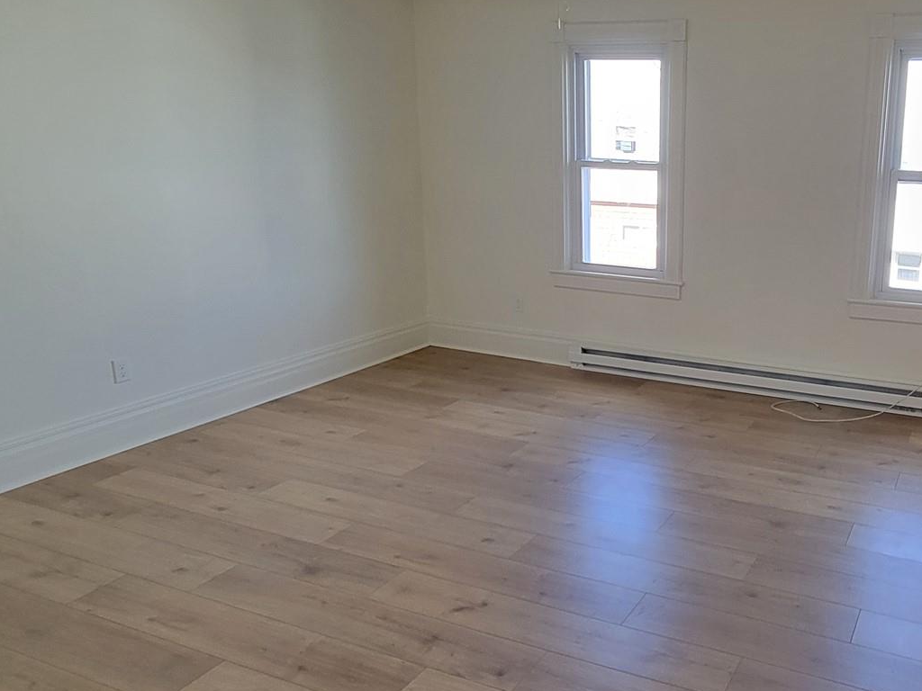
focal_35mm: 26
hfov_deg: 61.9
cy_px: 292
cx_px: 732
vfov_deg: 52.8
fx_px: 693
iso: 160
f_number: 2.2
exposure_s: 1/60
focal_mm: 2.2
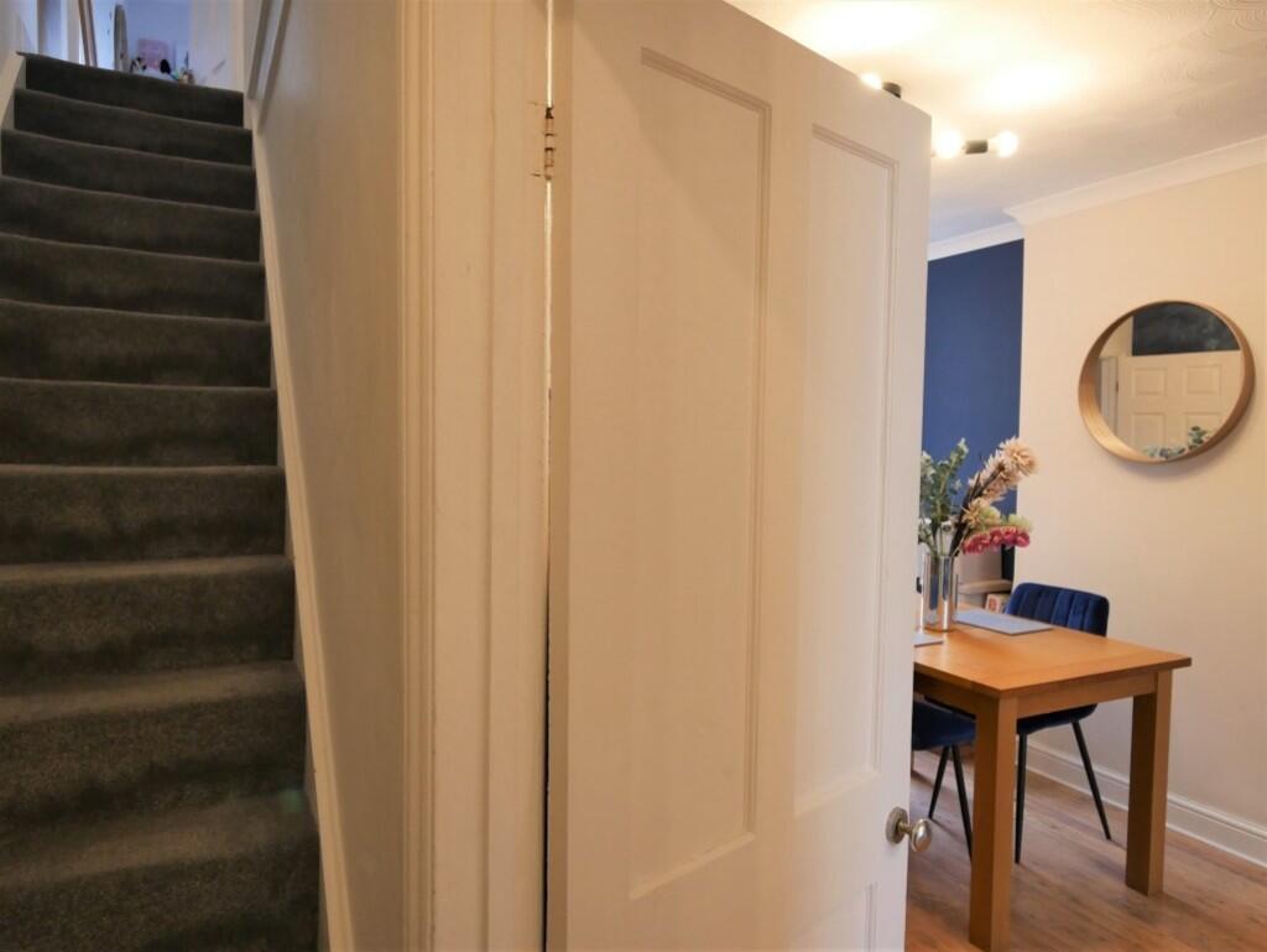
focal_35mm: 22
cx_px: 634
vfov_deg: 61.1
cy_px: 476
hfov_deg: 76.4
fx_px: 806
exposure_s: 1/60
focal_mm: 11
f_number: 4
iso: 640
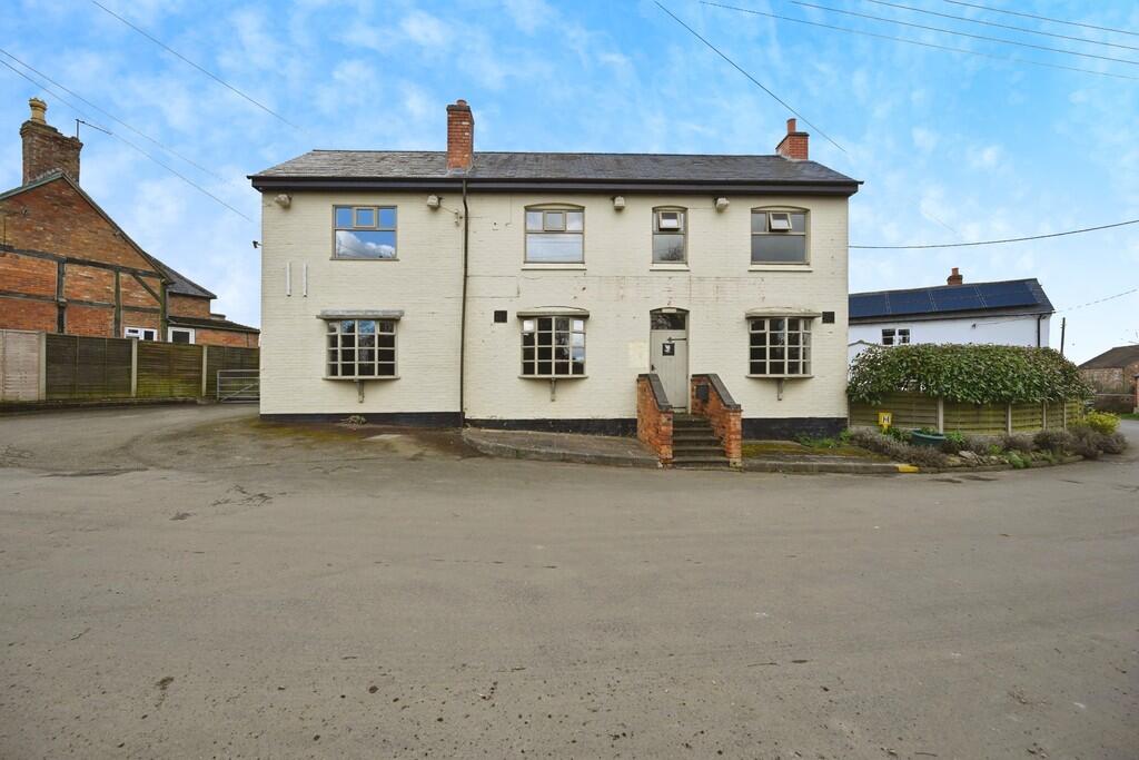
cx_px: 570
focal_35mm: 14
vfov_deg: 81.2
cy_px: 380
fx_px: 443
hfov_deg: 104.2
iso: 100
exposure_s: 1/160
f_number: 6.3
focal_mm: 14
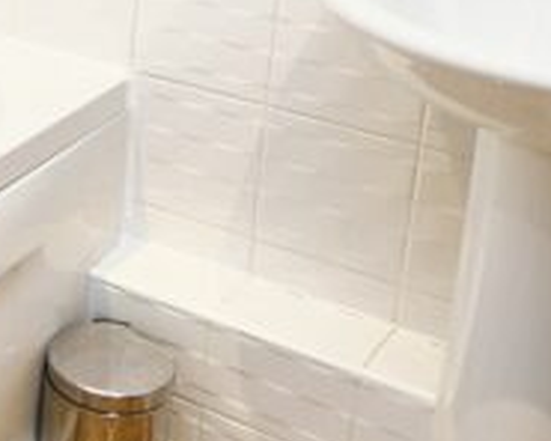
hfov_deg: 22.3
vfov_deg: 18.9
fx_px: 1272
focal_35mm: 78
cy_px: -48
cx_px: -137
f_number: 4.5
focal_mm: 10
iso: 100
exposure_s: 1/4
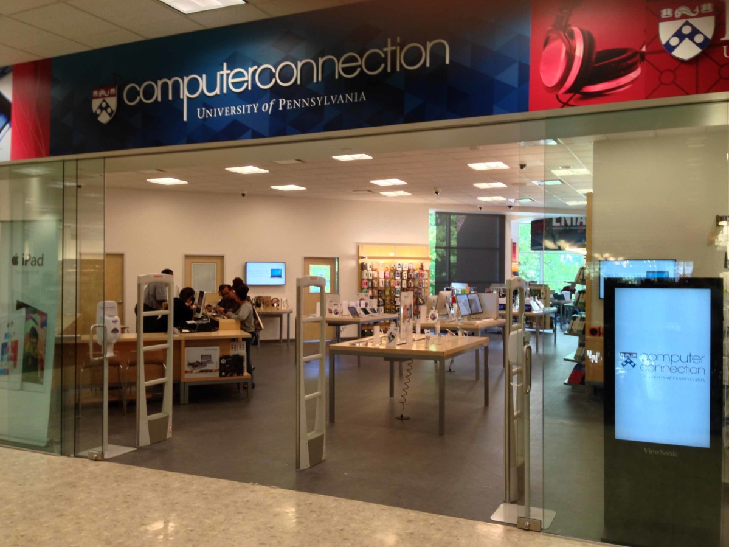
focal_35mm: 33
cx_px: 364
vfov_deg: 42.9
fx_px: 695
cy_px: 274
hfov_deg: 55.4
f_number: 2.4
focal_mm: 4.13
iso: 50
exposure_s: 1/30
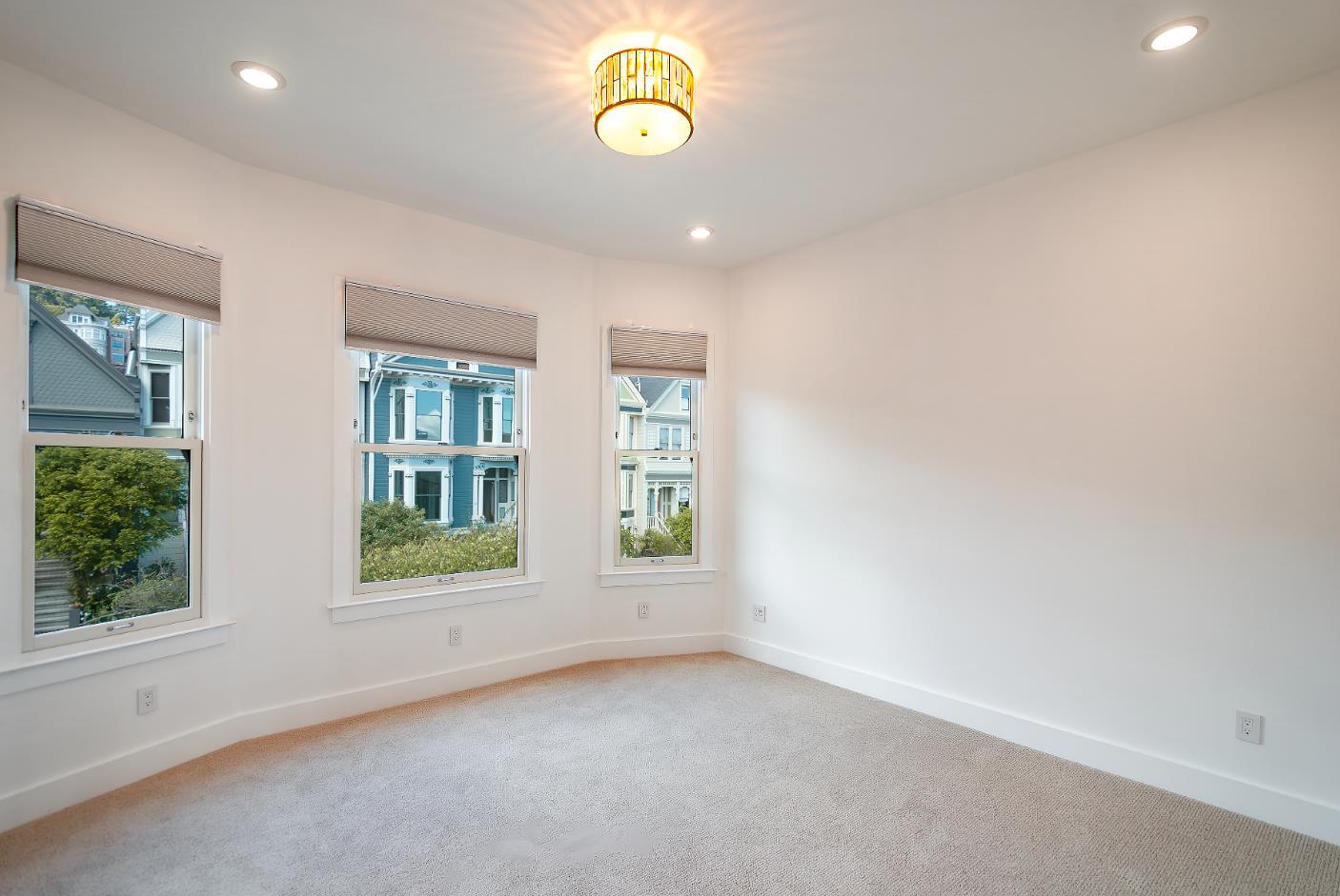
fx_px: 596
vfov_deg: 73.9
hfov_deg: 96.6
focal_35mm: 16
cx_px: 646
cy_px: 462
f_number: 4
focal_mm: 10
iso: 400
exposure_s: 1/640
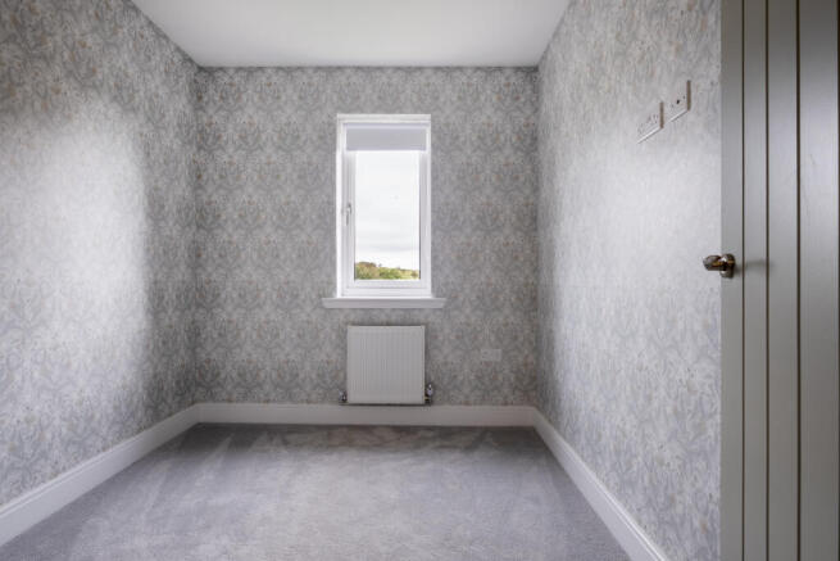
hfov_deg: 90.0
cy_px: 280
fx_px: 420
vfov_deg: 67.4
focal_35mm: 18
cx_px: 420
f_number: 9
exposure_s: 1/25
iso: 160
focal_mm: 12
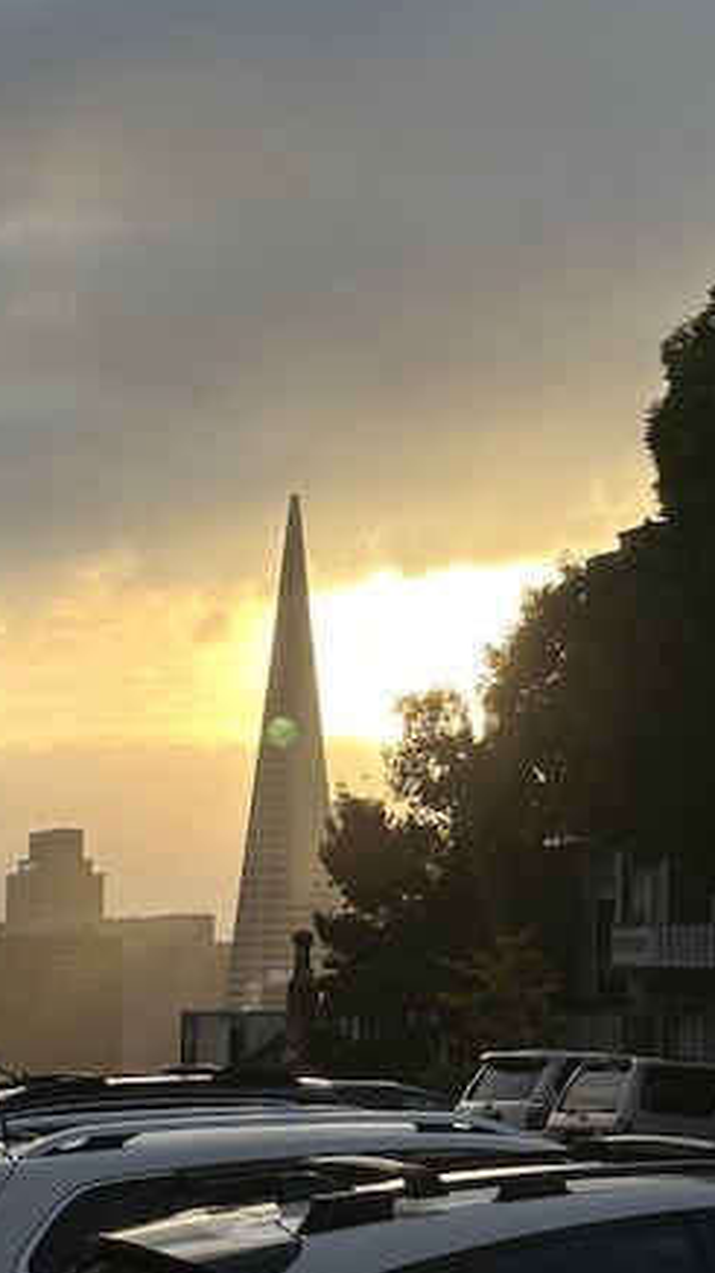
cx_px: 344
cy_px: 666
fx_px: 3238
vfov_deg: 22.2
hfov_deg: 12.6
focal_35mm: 96
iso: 64
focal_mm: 6.86
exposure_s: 1/4367
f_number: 1.78
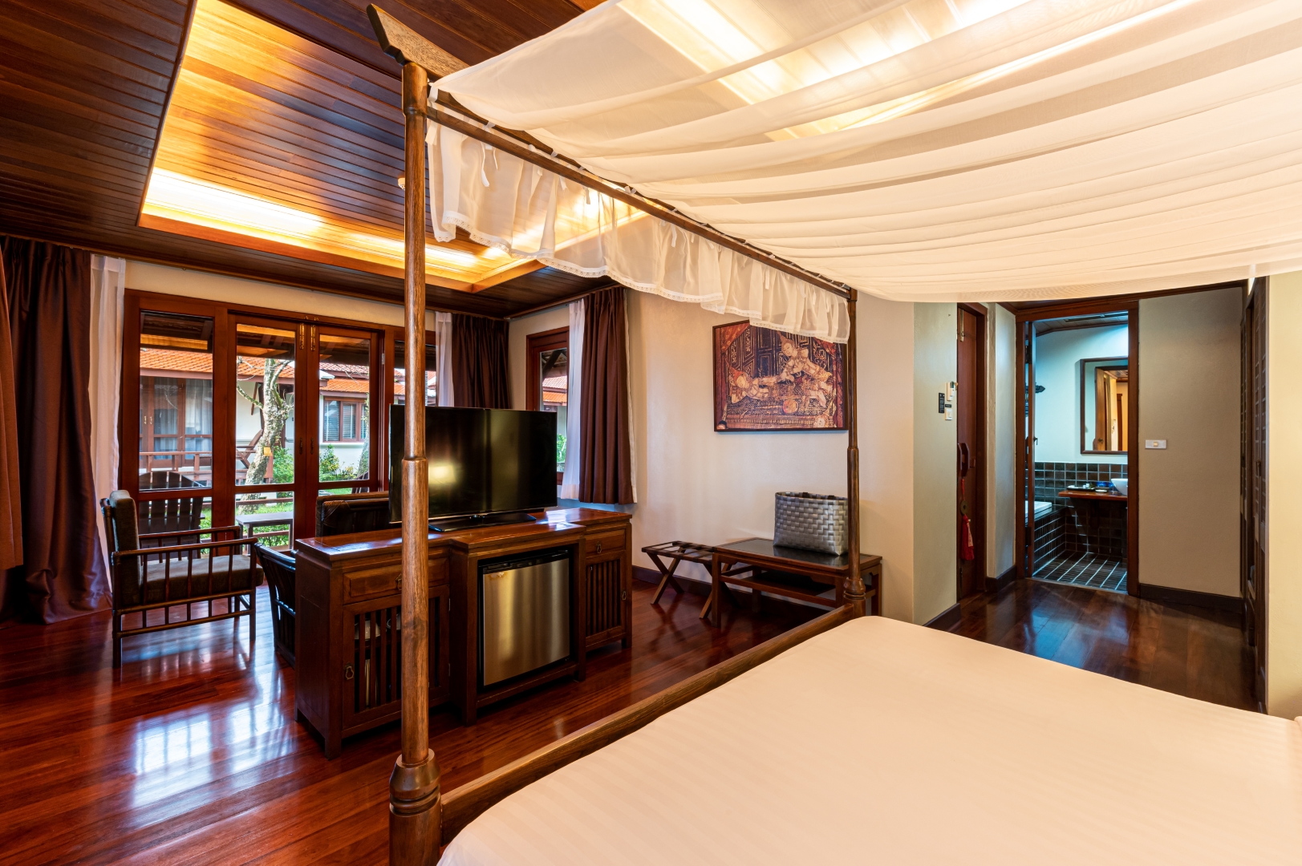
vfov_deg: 77.3
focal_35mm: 15
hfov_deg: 100.4
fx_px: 542
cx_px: 651
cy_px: 433
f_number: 13
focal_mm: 15
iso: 400
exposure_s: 2
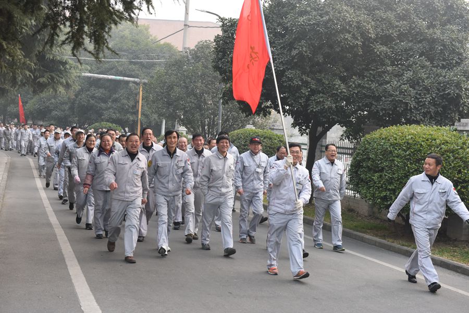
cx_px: 234
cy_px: 156
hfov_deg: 35.6
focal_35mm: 56
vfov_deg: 24.2
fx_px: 729
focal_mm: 56
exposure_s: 1/200
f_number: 7.1
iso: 1600
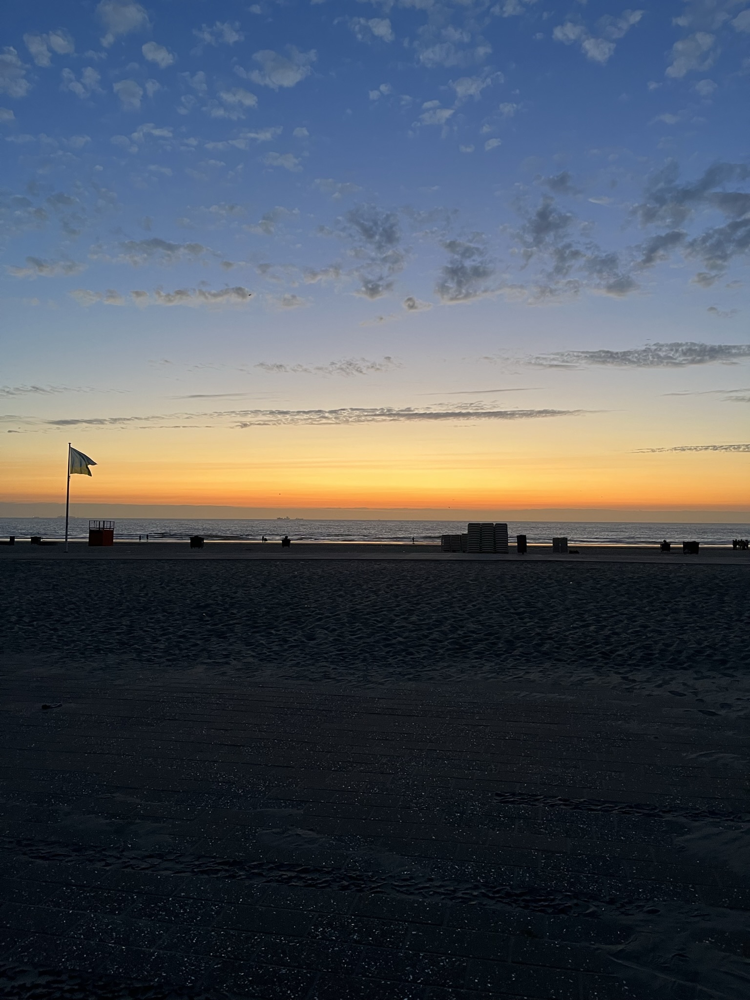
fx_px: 751
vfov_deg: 67.3
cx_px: 375
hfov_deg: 53.1
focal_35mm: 26
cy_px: 500
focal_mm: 5.1
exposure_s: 1/60
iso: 160
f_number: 1.6
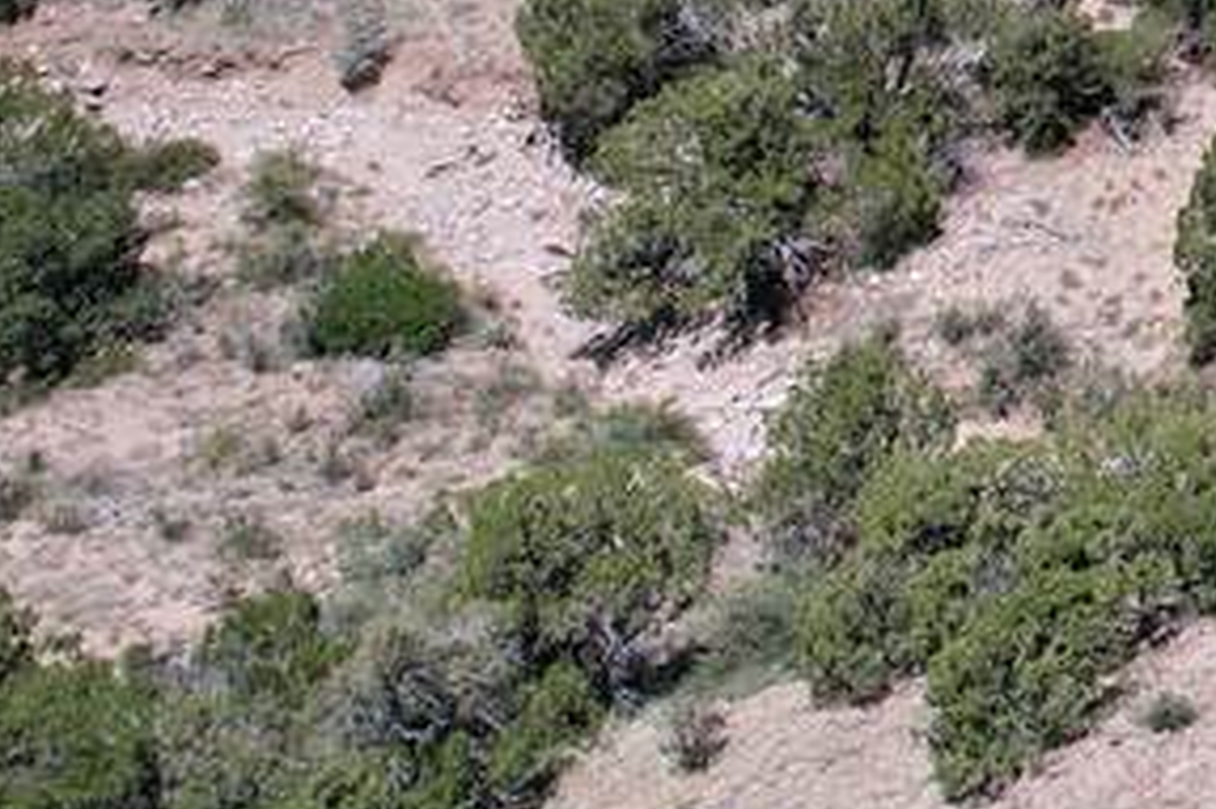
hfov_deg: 16.2
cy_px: -582
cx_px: 2419
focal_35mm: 98
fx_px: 3308
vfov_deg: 12.8
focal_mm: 8.38
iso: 120
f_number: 2.8
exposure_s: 1/2000
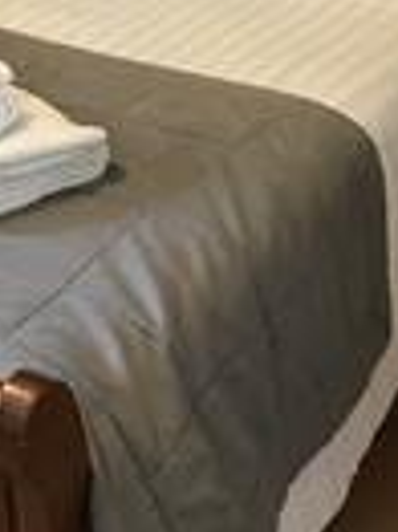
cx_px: 81
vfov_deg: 18.6
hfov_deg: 15.6
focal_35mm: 94
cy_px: -252
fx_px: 1443
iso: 100
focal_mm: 3.99
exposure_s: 1/17
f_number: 1.8
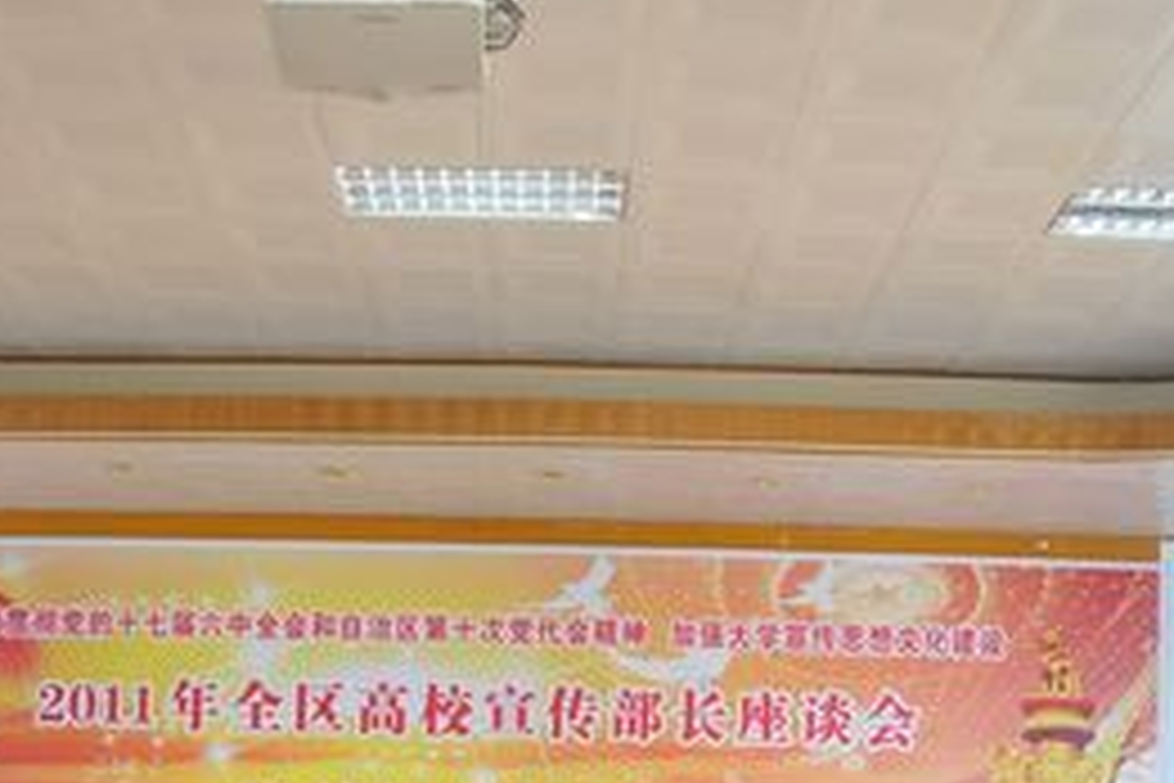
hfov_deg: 32.4
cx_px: 526
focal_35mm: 62
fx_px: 2022
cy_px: 875
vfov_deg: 20.8
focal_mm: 18
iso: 1600
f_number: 3.5
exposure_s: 1/50
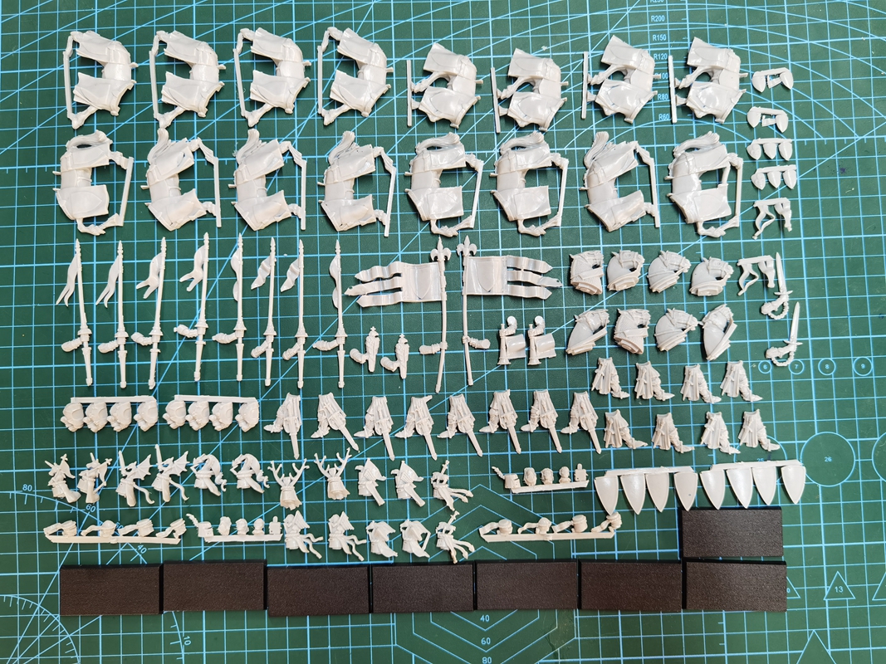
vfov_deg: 51.3
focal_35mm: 27
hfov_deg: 65.3
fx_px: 691
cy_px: 332
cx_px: 443
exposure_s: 1/50
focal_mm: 6.71
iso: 160
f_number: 1.9
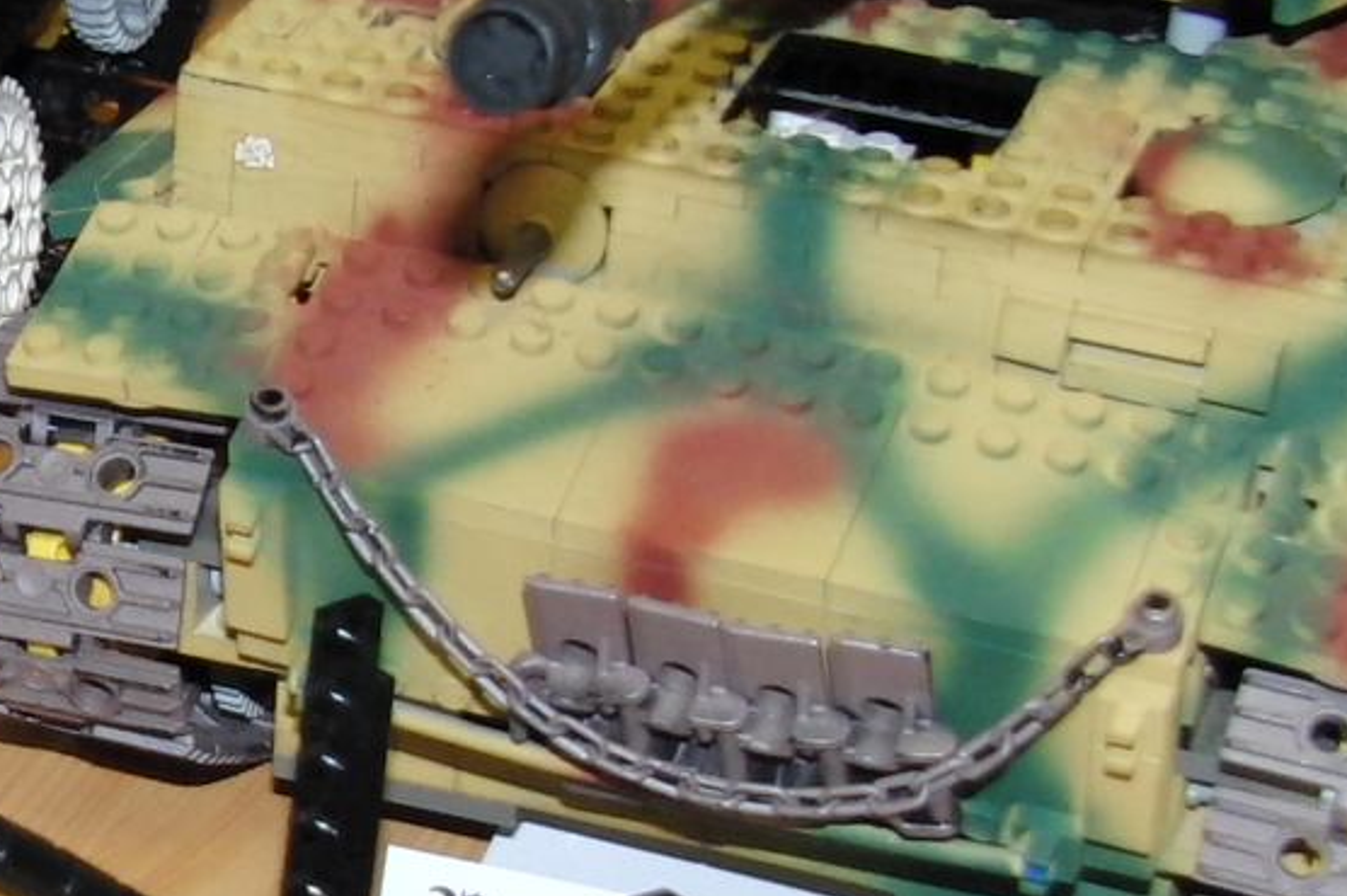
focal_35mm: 138
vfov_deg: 9.9
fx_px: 5160
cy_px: 598
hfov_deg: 14.2
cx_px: -463
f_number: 2.7
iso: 200
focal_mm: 7.3
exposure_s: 1/60
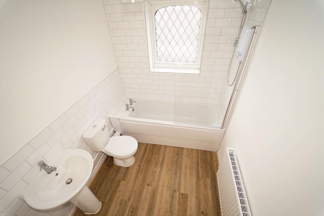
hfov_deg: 104.2
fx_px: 126
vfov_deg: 81.2
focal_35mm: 14
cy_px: 108
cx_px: 162
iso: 100
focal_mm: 14
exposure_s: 1/125
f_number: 2.8
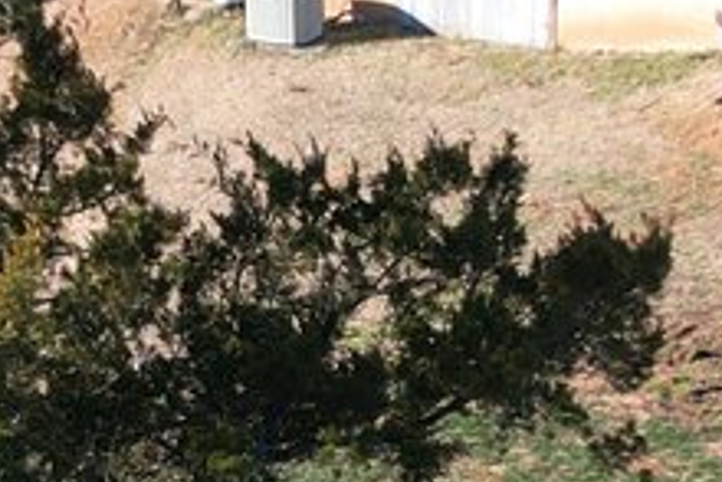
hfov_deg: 12.1
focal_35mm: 170
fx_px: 3412
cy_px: 323
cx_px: 307
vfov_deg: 8.1
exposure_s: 1/725
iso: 110
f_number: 2.8
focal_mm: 8.38
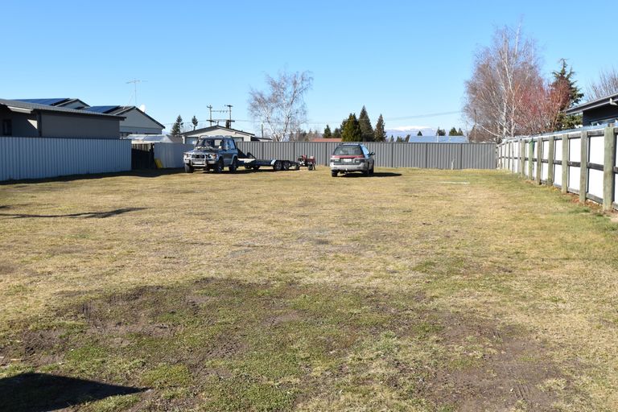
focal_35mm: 36
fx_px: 618
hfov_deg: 53.1
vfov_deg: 36.9
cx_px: 309
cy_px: 206
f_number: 9
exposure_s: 1/320
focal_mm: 24
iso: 200
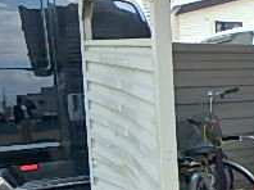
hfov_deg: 22.2
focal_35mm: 68
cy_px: 136
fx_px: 498
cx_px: 407
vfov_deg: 21.4
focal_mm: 3.7
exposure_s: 1/500
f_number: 3.5
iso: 125
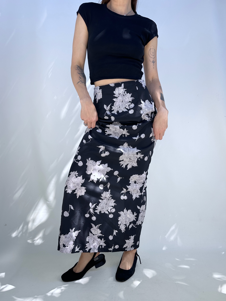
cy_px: 150
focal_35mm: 24
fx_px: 209
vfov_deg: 71.6
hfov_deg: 56.8
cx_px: 113
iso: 80
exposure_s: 1/580
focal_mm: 6.86
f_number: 1.78
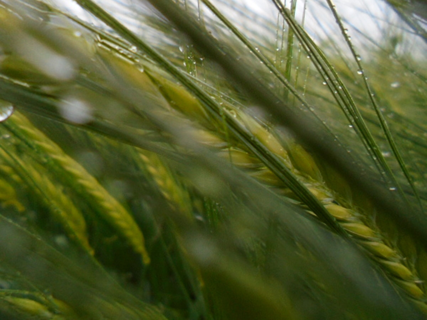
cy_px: 160
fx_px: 321
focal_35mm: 26
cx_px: 214
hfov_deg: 67.3
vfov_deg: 53.1
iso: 400
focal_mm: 4.6
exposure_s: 1/320
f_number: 3.5
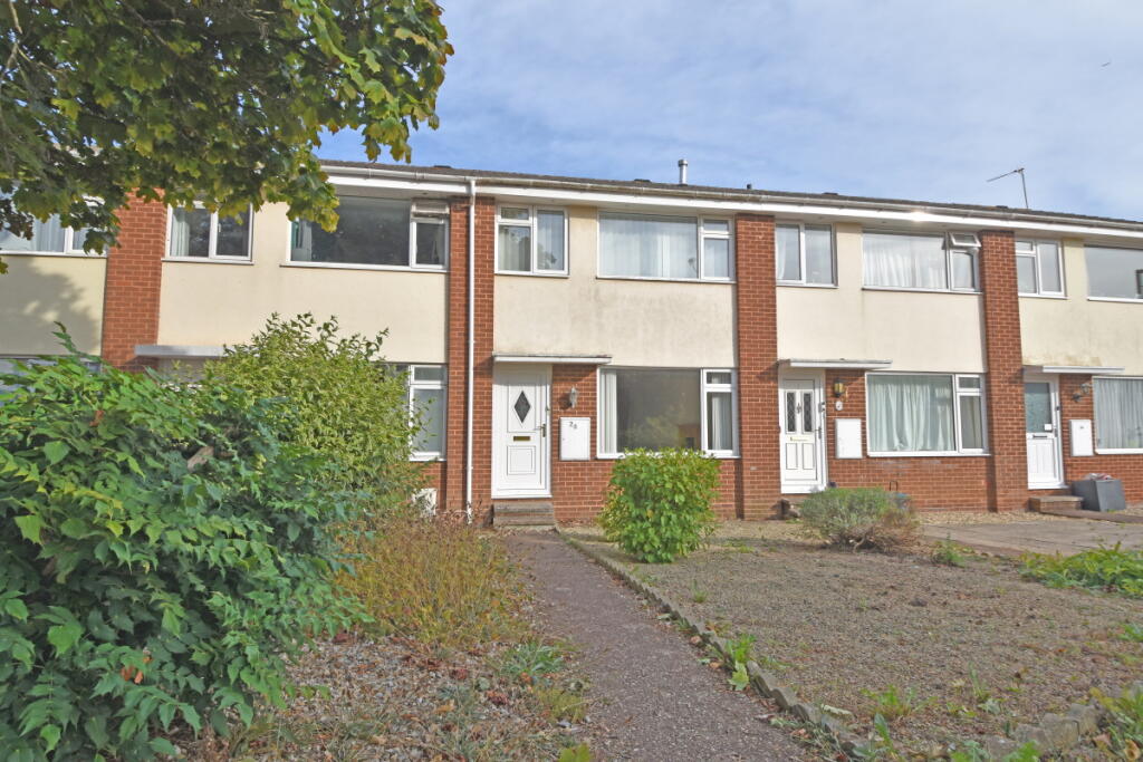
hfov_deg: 90.0
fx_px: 572
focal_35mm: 18
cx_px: 572
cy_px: 381
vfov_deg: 67.4
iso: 160
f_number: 8
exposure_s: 1/250
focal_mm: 12
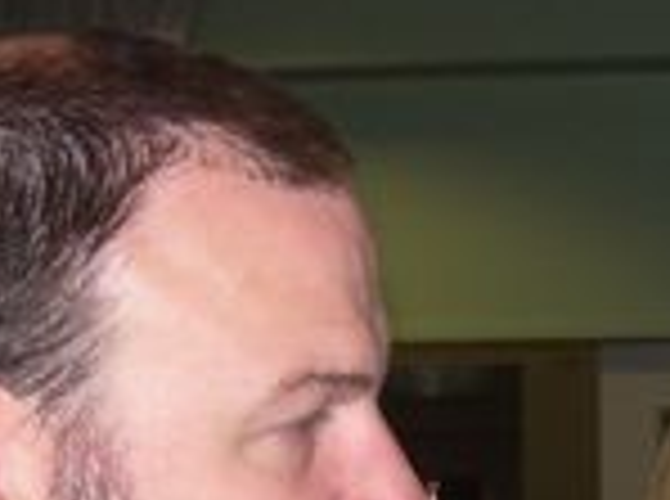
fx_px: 2993
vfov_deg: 9.0
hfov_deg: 12.4
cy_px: 950
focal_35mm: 155
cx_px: 854
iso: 80
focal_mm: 6
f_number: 2.7
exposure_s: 1/60
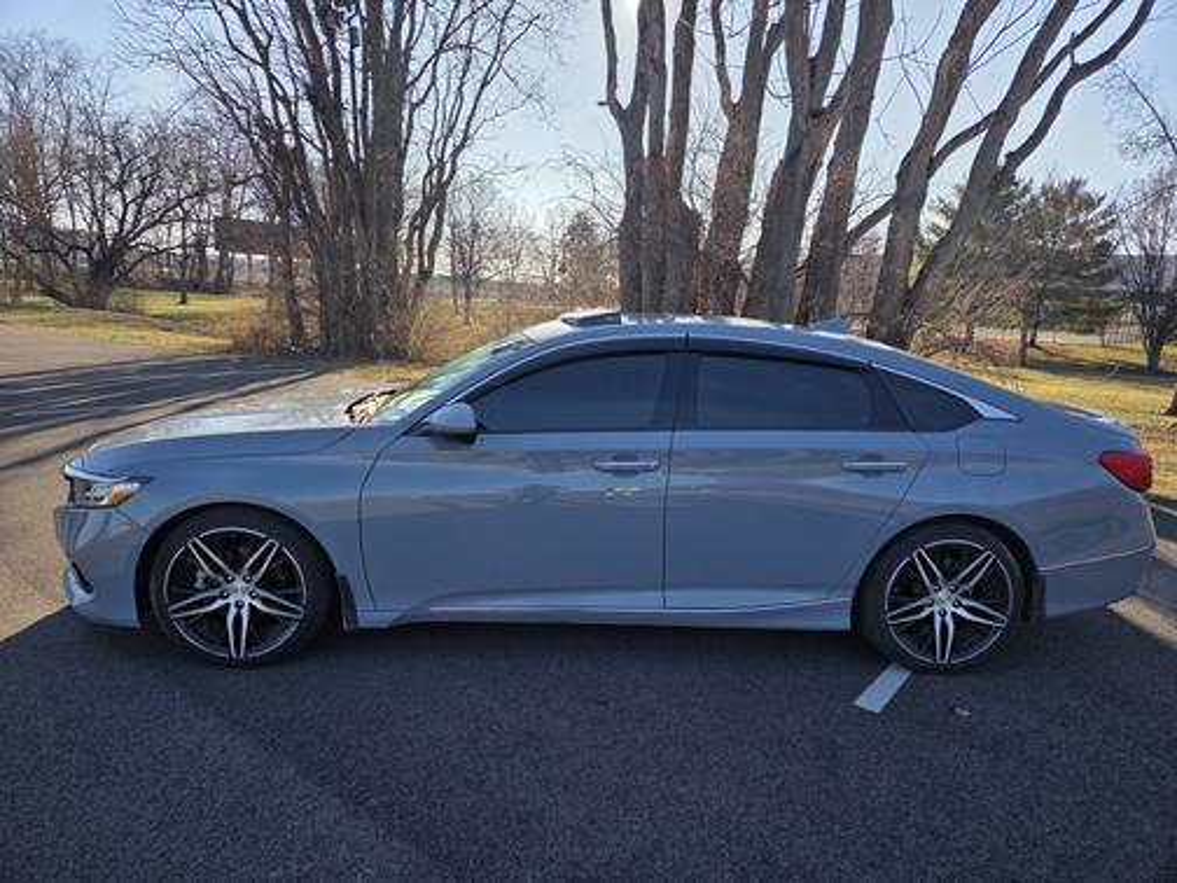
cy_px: 442
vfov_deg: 58.9
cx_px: 588
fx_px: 782
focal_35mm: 23
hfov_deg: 73.9
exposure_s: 1/4460
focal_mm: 5.4
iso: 80
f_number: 1.8
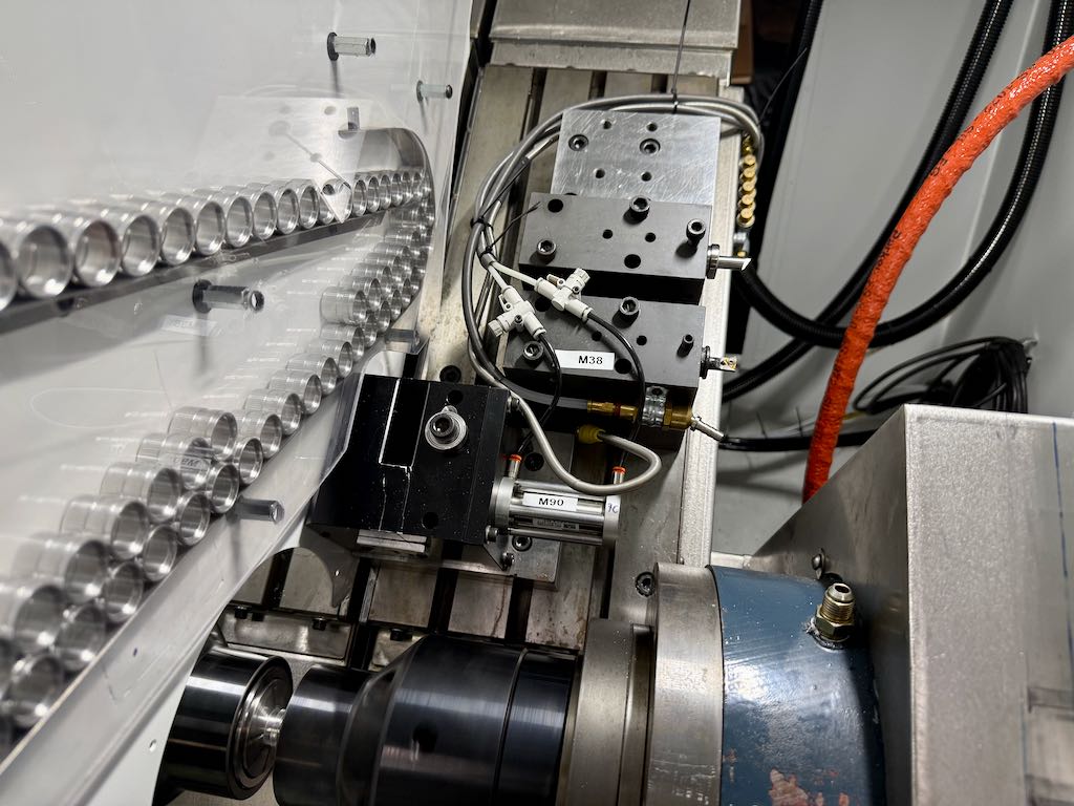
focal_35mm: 24
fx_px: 745
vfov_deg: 56.8
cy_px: 403
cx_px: 537
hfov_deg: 71.6
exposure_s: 1/120
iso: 125
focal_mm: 6.76
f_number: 1.78
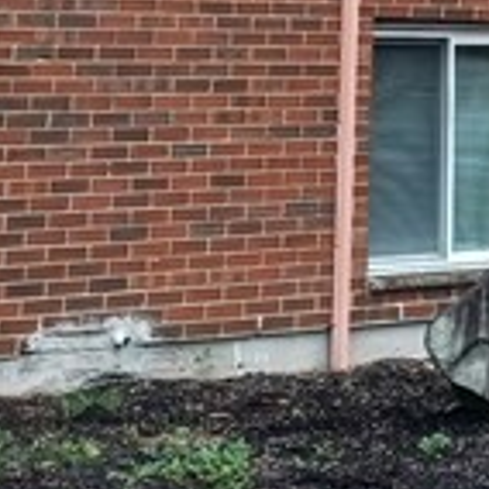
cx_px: 672
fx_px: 2541
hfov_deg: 10.7
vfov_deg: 10.4
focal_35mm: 159
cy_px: -341
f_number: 1.8
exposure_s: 1/198
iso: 32
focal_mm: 4.6
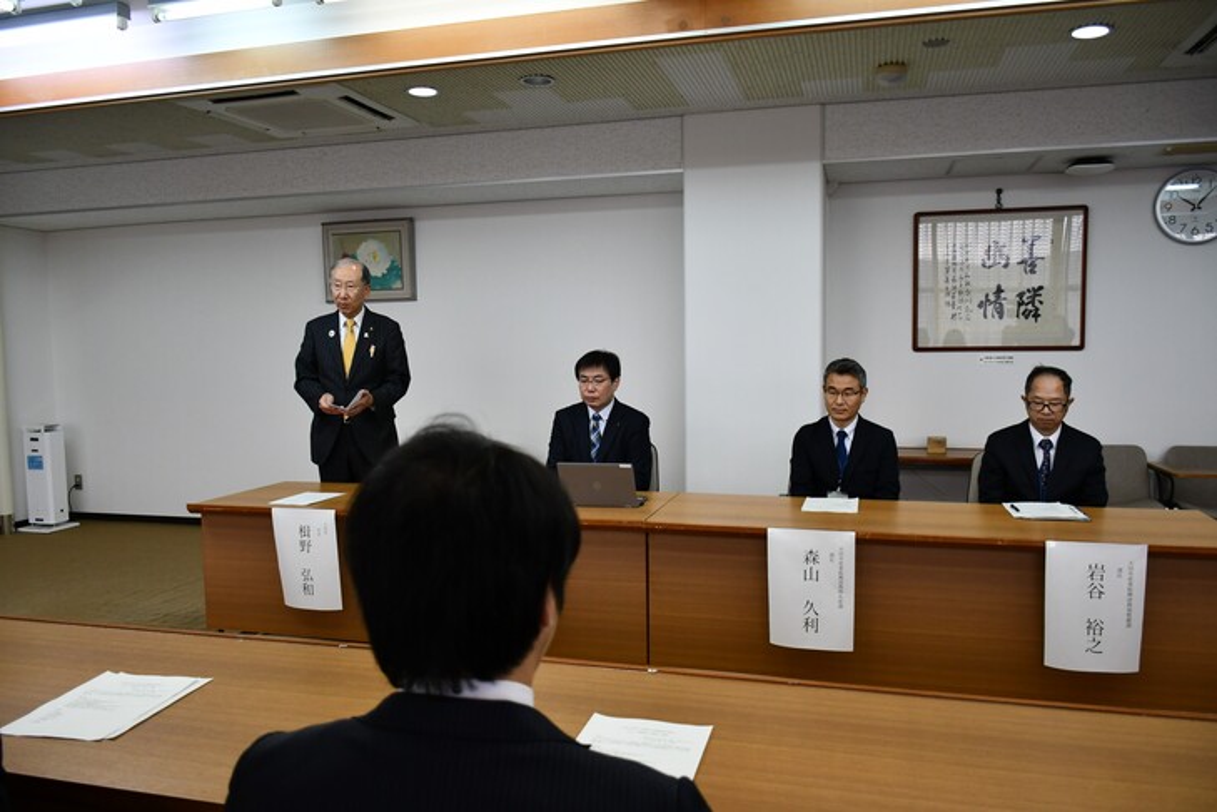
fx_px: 913
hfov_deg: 67.4
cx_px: 608
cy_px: 406
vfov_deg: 47.9
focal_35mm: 27
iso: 800
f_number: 3.5
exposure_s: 1/200
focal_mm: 18
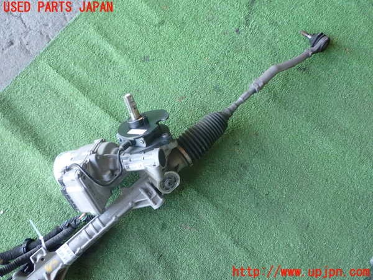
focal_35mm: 32
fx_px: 345
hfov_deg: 56.8
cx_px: 186
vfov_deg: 44.2
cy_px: 140
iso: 200
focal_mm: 5.79
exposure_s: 1/60
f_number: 2.4
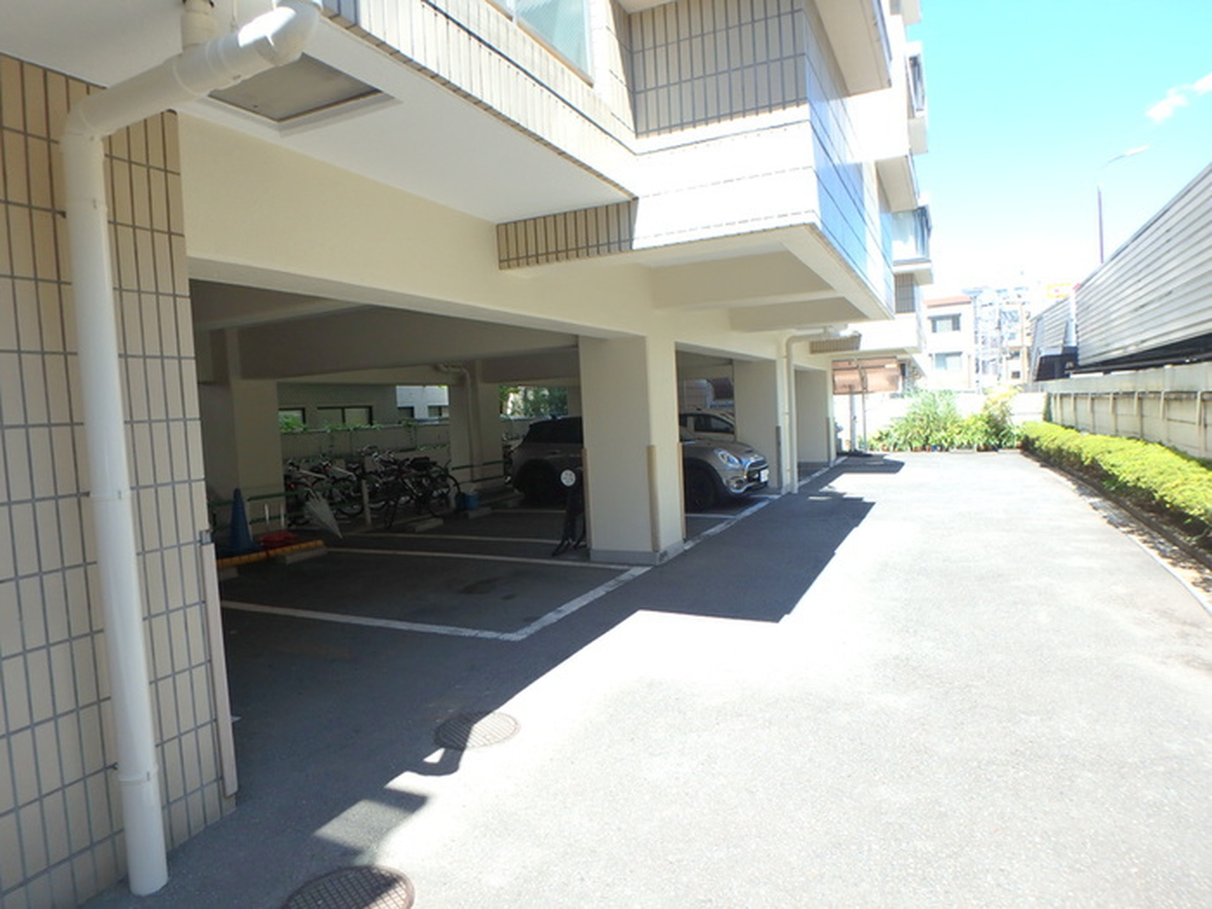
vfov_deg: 63.4
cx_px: 606
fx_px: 735
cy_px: 454
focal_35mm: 21
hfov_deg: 79.0
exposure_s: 1/200
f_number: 3.5
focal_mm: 3.7
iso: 125
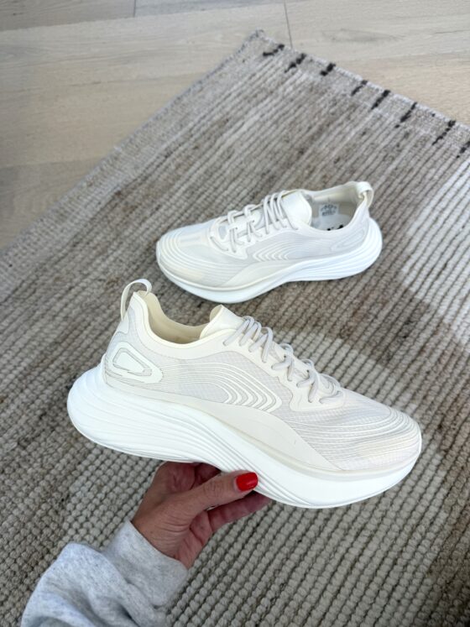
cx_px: 235
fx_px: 435
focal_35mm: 24
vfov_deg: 71.6
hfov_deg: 56.8
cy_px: 314
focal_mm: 6.76
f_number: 1.78
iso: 80
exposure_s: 1/323
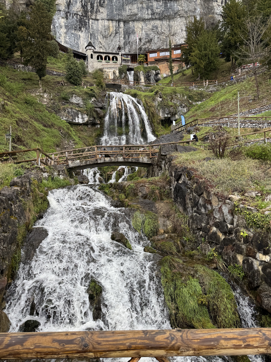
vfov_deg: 71.6
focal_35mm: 24
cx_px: 136
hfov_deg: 56.8
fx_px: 251
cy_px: 181
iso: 80
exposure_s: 1/633
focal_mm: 6.76
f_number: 1.78
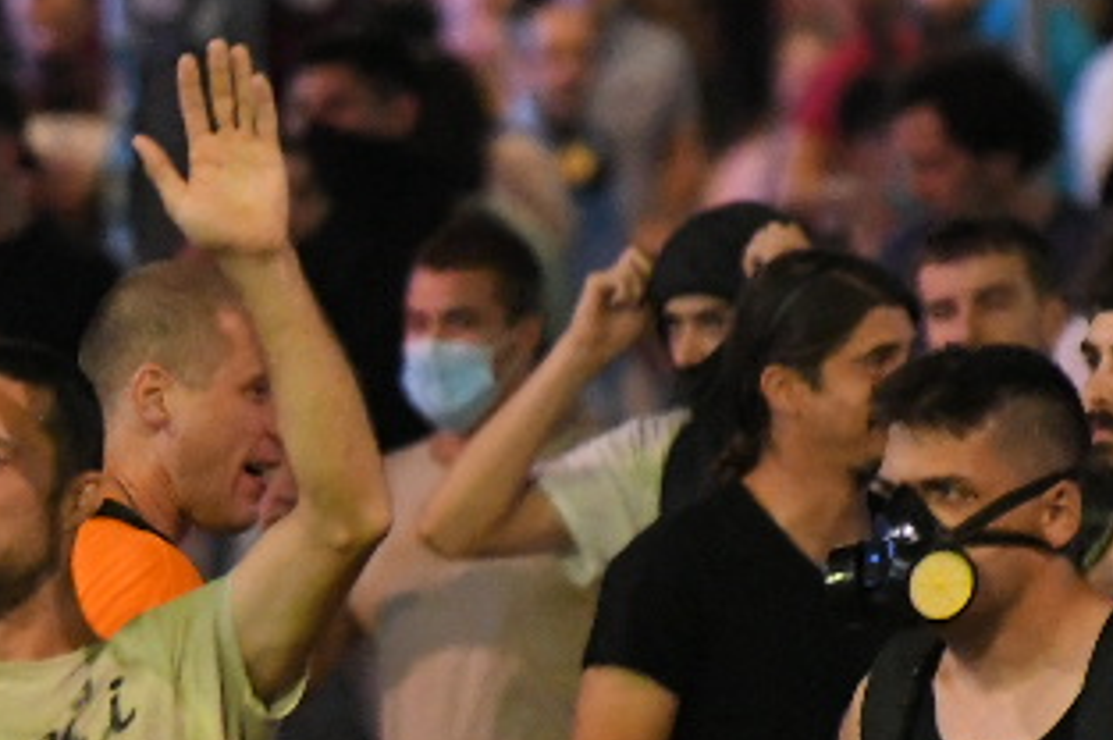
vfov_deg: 1.3
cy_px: 747
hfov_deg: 2.0
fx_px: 31996
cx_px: -462
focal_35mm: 1036
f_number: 3.5
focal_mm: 200
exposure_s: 1/160
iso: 6400
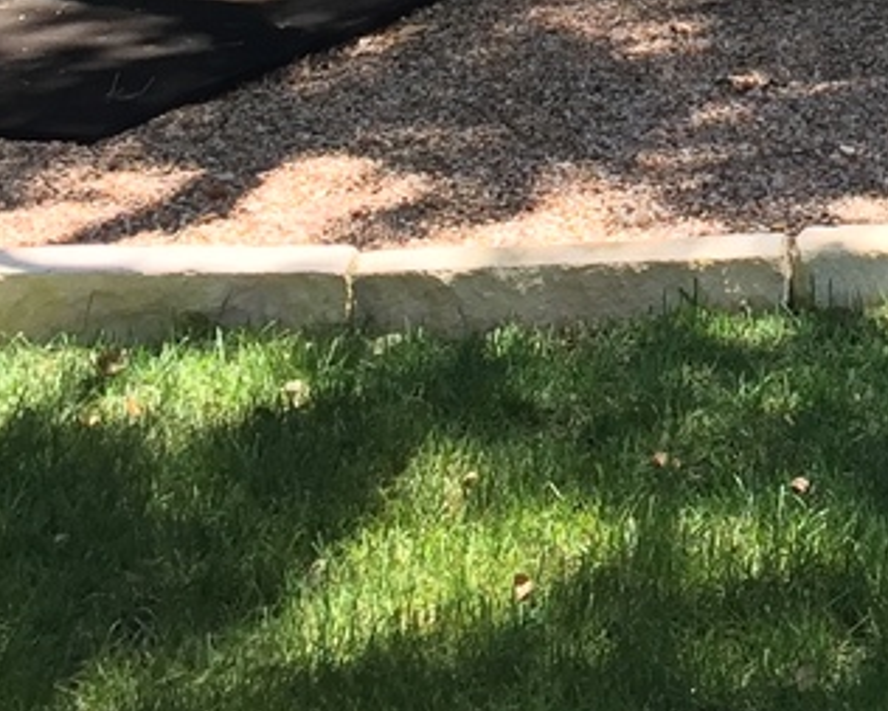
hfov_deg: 14.5
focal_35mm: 129
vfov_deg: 10.7
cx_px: 1000
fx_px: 3391
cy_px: -798
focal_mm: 4.15
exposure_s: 1/373
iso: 32
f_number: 2.2
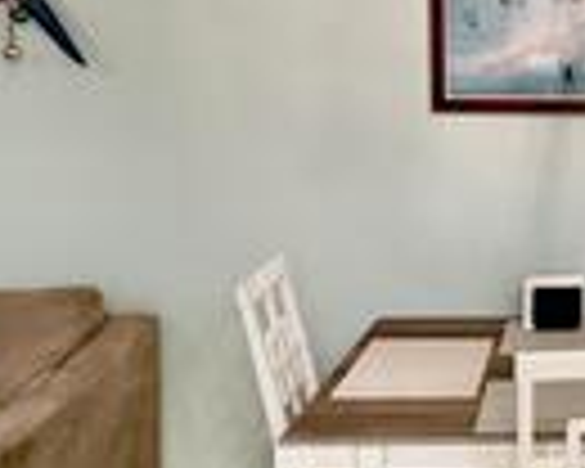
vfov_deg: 35.3
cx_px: 644
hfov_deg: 36.9
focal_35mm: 42
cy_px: 158
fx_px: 727
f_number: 2.2
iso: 160
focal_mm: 2.22
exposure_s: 1/60
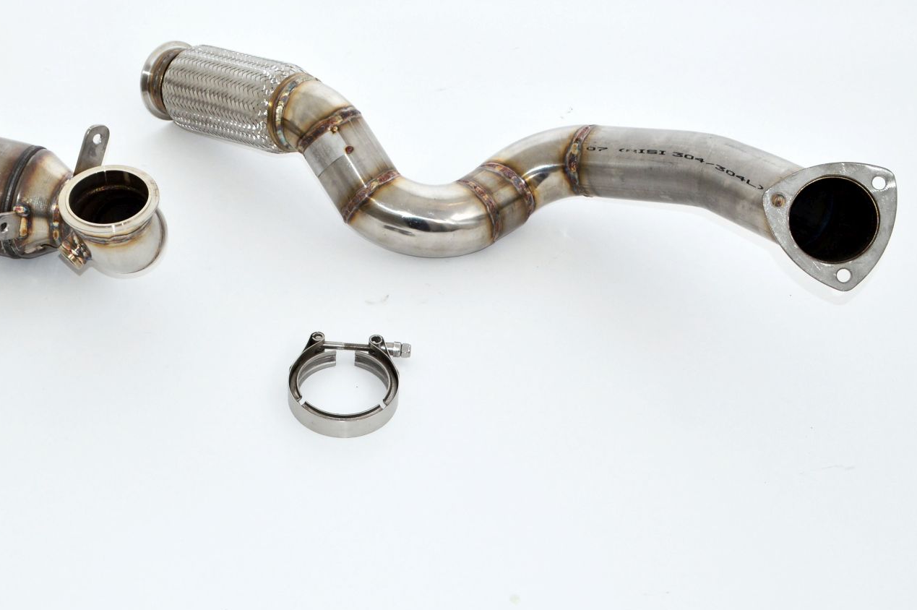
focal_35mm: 59
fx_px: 1502
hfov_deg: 33.5
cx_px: 278
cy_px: 248
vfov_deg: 22.9
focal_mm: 26
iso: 200
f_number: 10
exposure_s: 1/200
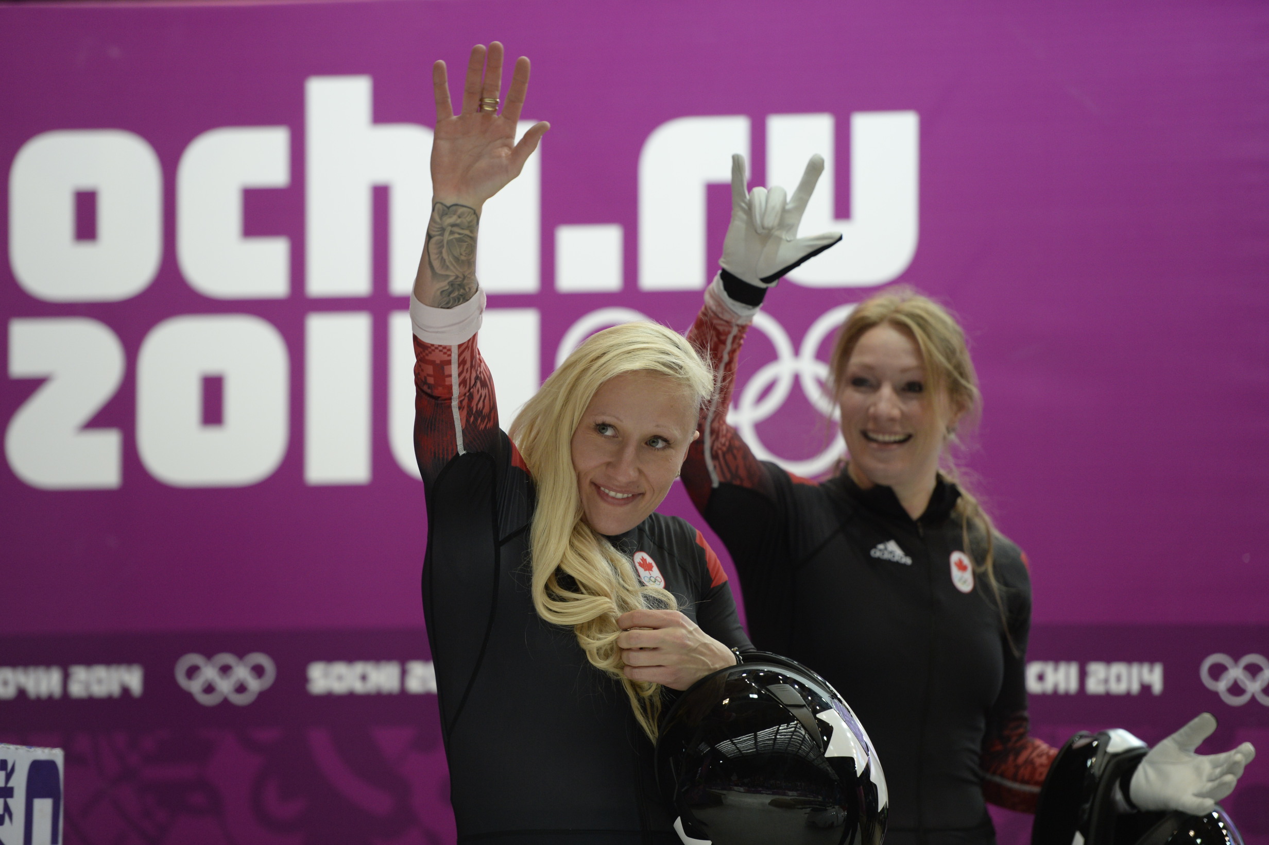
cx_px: 634
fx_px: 6517
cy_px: 422
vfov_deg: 7.4
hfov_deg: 11.1
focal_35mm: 185
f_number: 4
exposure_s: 1/1250
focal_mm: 185
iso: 1600
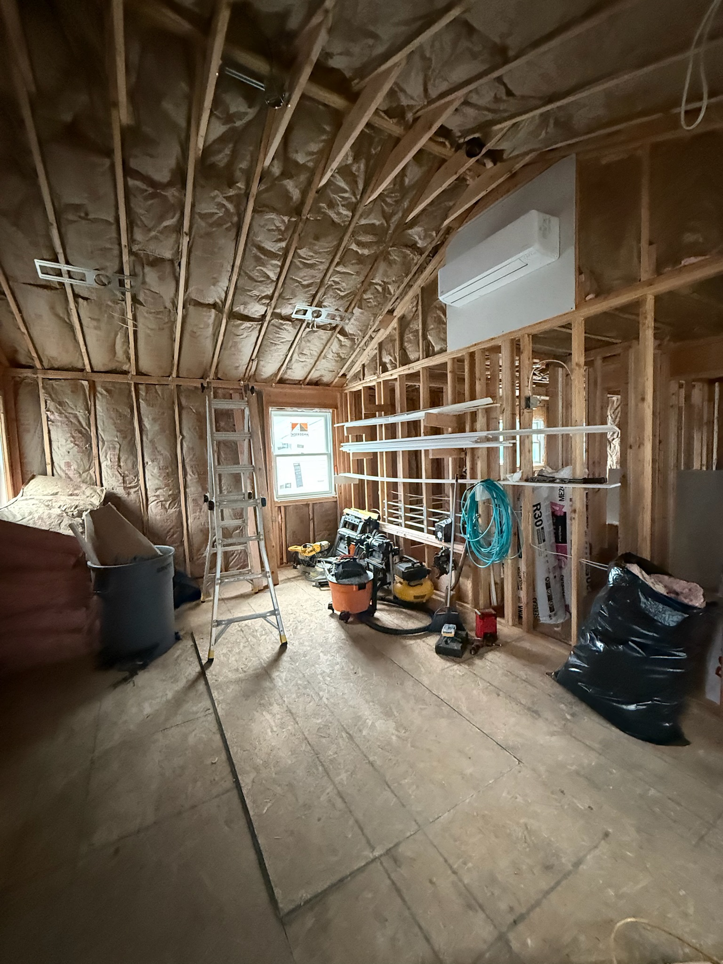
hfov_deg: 85.7
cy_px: 482
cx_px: 362
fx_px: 390
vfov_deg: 102.1
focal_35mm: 14
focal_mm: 2.22
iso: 1250
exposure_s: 1/57
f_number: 2.2
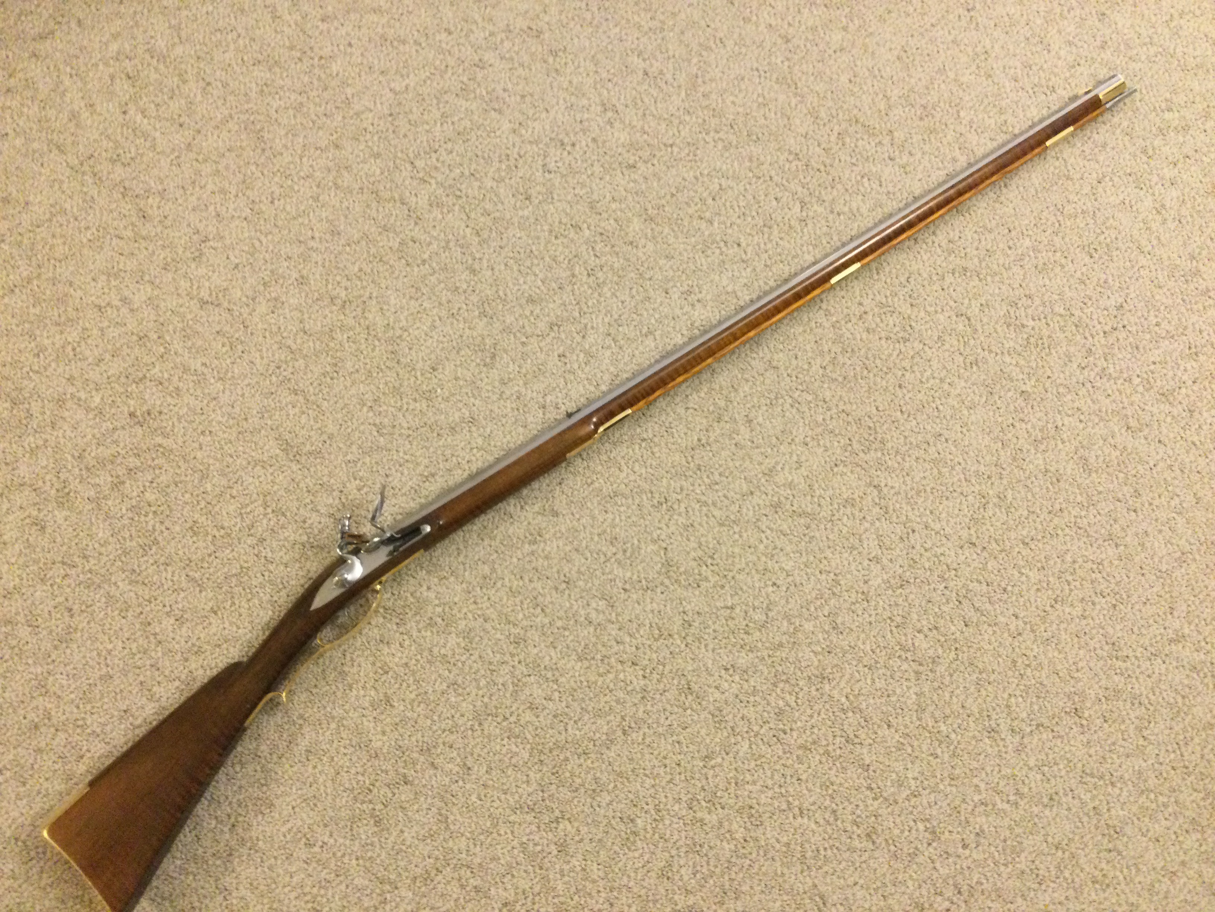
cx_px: 608
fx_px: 1088
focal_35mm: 31
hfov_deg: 58.4
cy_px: 456
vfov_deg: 45.4
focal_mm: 3.3
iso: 200
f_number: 2.4
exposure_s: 1/24
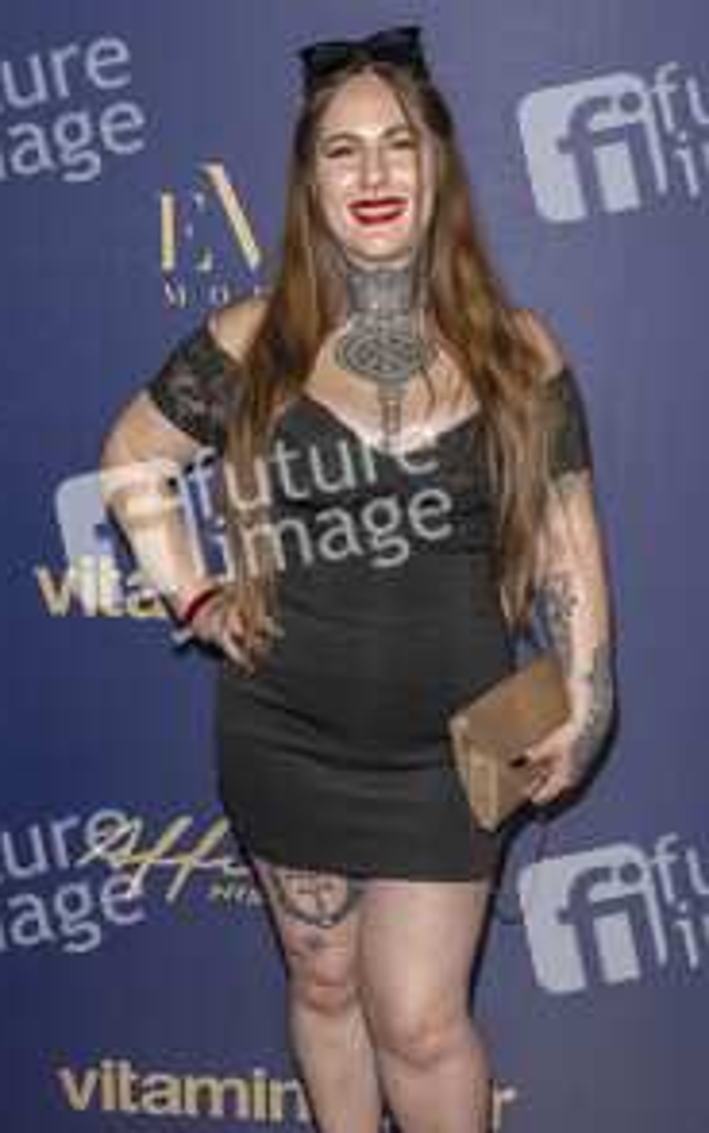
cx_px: 366
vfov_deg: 52.5
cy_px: 709
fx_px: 1133
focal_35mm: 37
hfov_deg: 34.7
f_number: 5
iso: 800
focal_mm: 26.5
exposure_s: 1/200
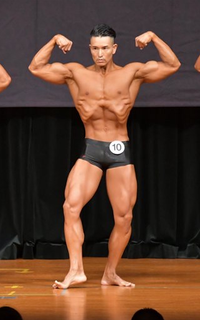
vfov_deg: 5.1
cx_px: -22
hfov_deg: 3.2
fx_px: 3621
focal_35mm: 415
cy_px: 160
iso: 6400
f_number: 5.6
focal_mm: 180
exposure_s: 1/400
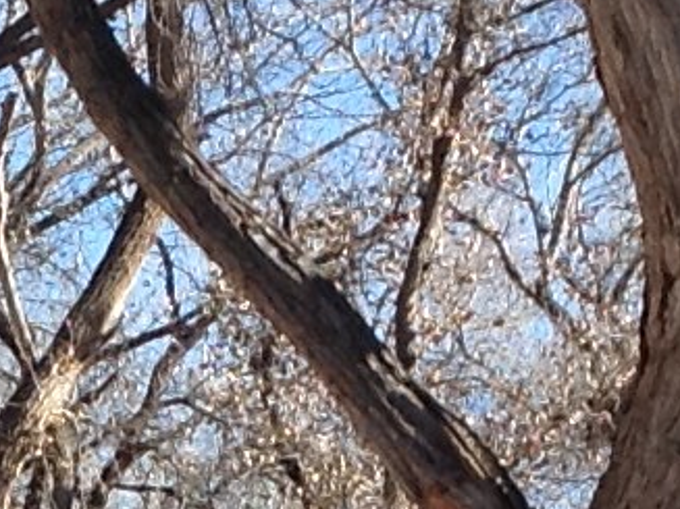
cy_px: 1161
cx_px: -25
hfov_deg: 7.1
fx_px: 5439
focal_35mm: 277
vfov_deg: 5.2
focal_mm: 4.28
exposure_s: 1/889
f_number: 2.4
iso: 50
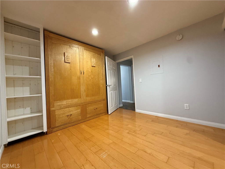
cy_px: 84
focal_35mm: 14
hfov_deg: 102.1
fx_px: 91
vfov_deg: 85.7
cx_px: 112
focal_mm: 2.22
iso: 400
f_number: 2.2
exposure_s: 1/60
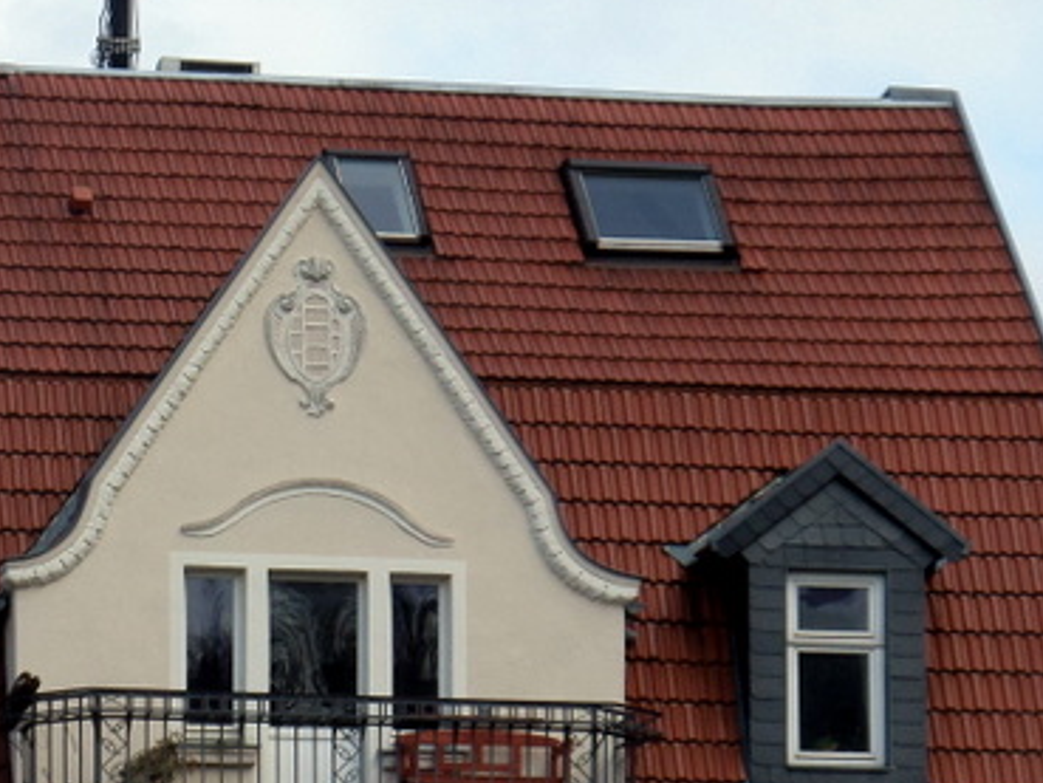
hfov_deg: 5.1
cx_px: 161
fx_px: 11634
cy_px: 353
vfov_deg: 3.9
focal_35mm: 386
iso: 80
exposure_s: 1/350
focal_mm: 28.9
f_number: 4.4
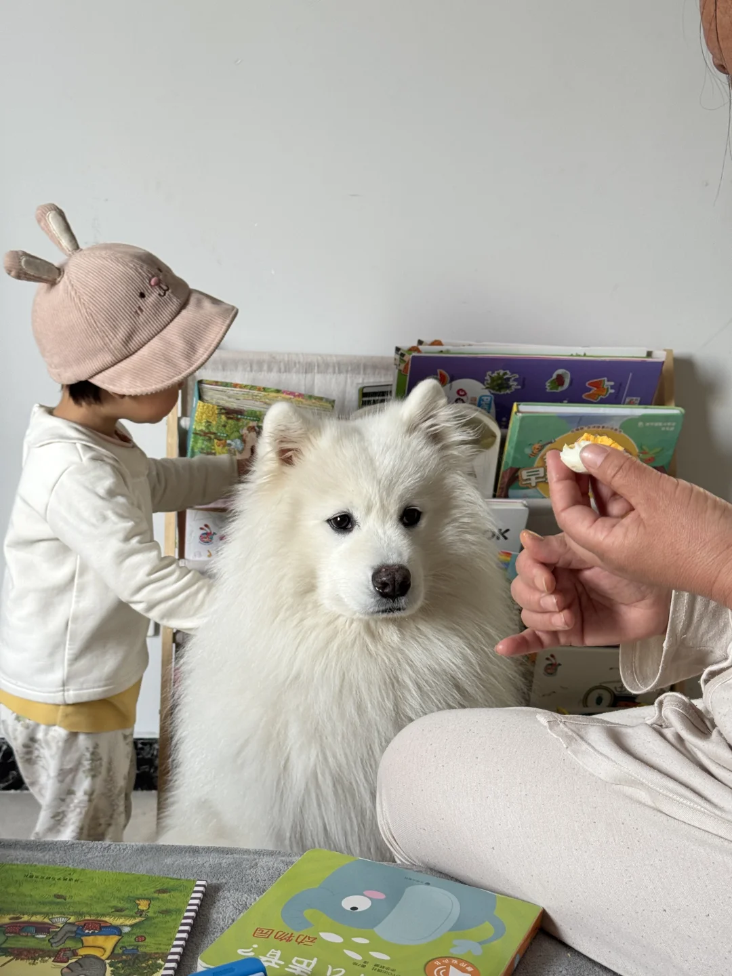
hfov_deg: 30.3
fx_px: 1353
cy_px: 488
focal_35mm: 48
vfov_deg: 39.7
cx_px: 366
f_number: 1.78
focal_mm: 6.76
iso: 100
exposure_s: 1/69
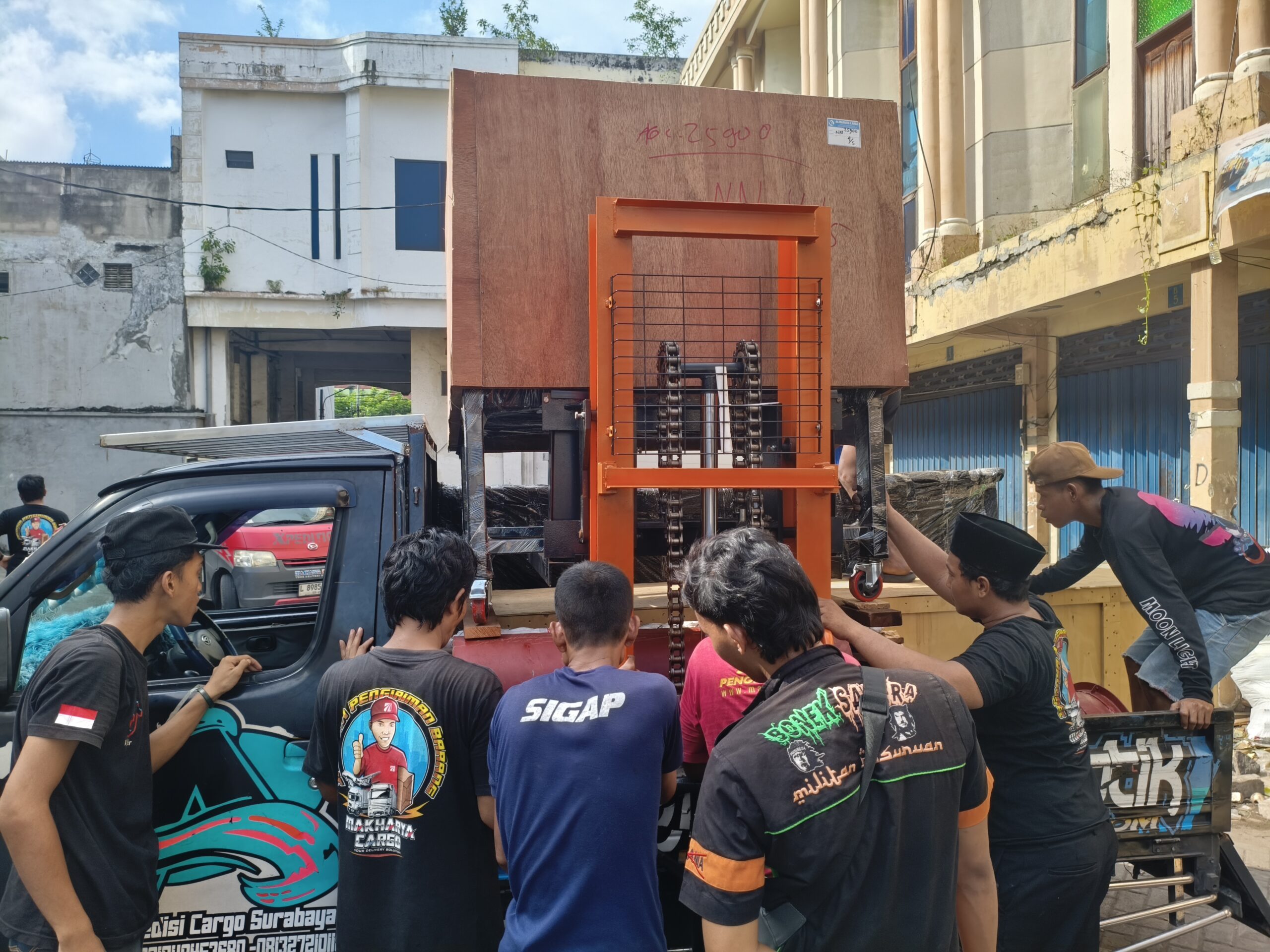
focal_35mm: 26
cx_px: 635
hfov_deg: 67.3
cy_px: 476
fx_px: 954
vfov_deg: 53.1
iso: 80
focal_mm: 4.94
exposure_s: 1/458
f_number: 1.5
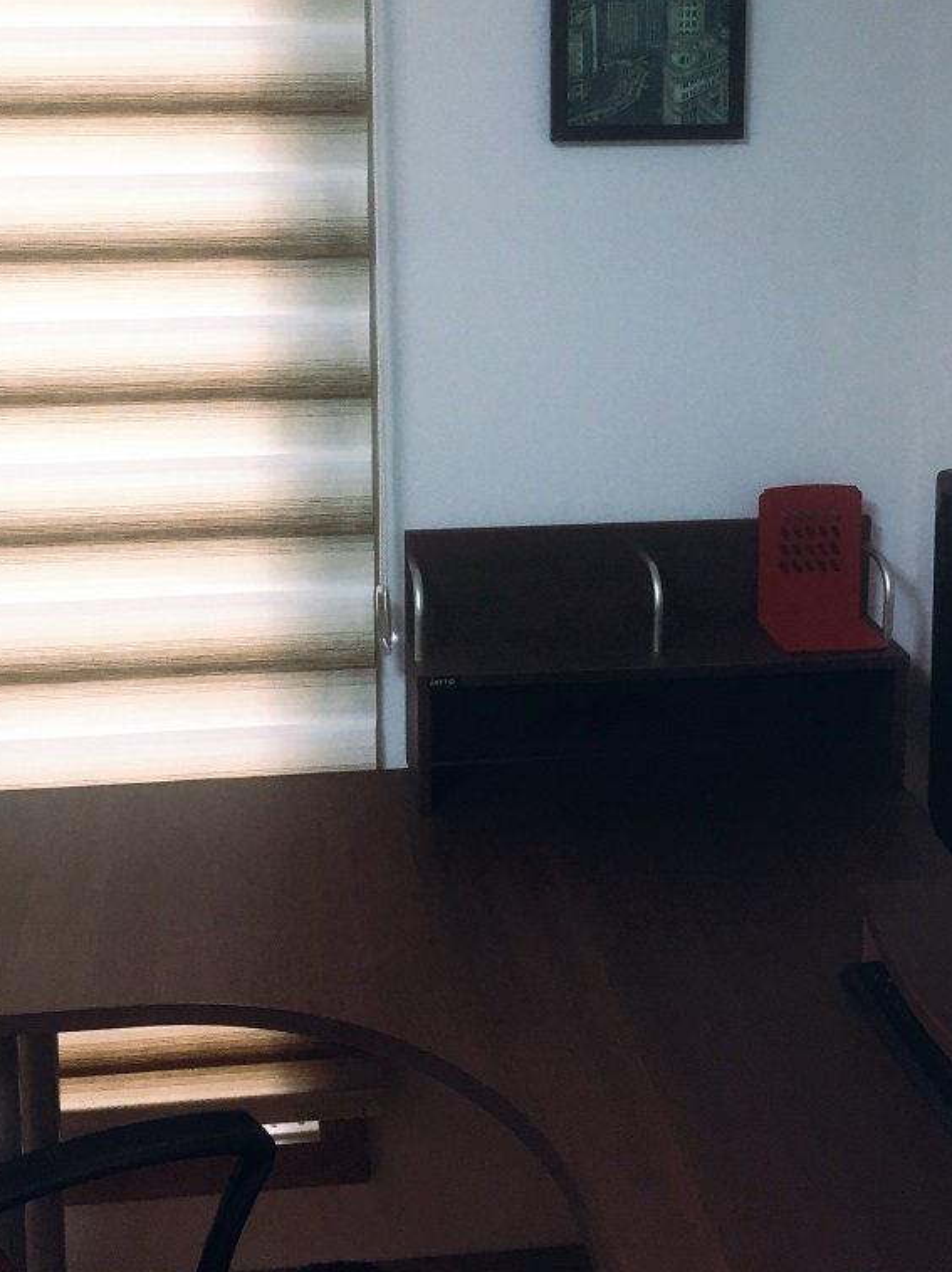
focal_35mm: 46
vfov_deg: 40.4
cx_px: 448
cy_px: 358
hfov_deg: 31.5
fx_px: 1688
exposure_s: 1/30
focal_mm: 4.15
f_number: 2.2
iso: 40
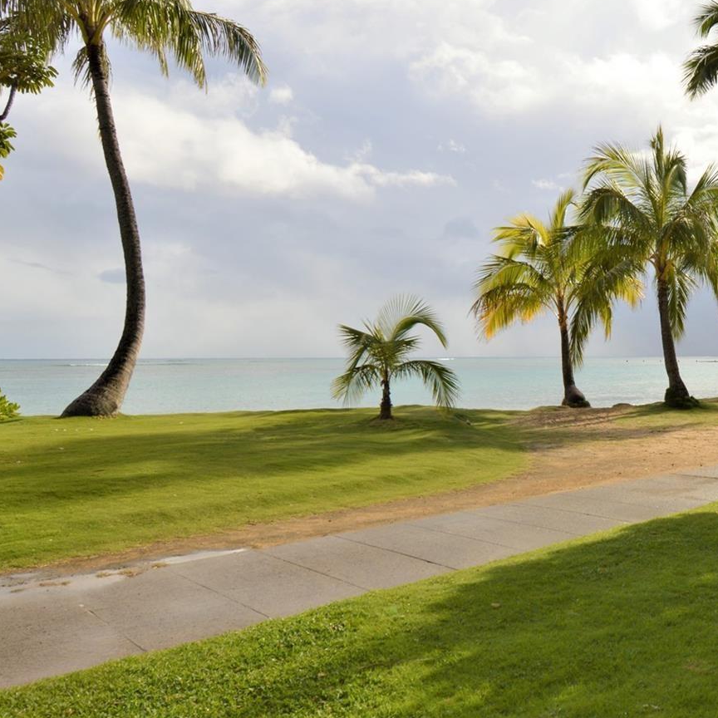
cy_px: 363
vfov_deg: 49.7
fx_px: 774
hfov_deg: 46.2
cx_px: 609
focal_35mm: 33
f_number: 10
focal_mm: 14
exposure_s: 1/200
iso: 100
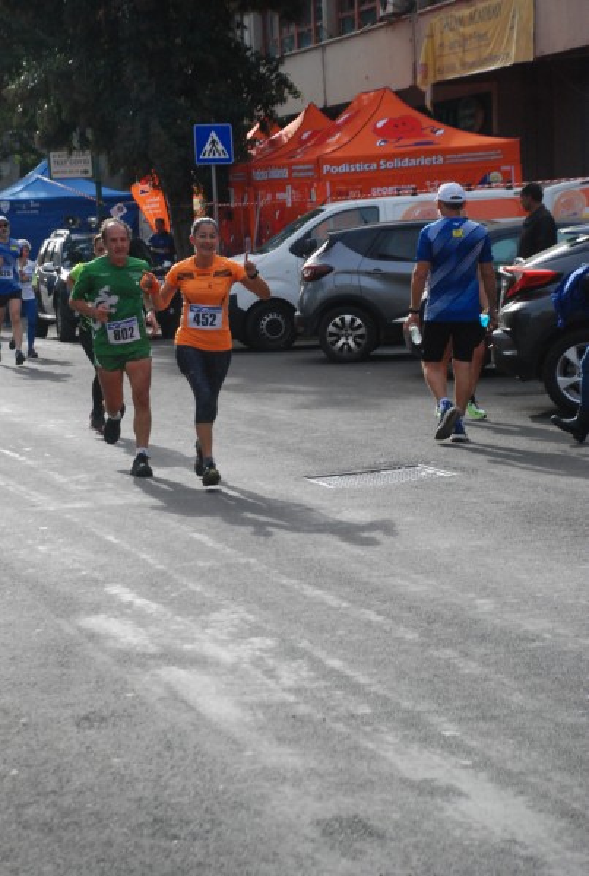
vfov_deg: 19.4
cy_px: 438
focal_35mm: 105
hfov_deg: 13.1
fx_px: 2563
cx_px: 294
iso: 1000
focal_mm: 70
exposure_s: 1/1600
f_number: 5.6
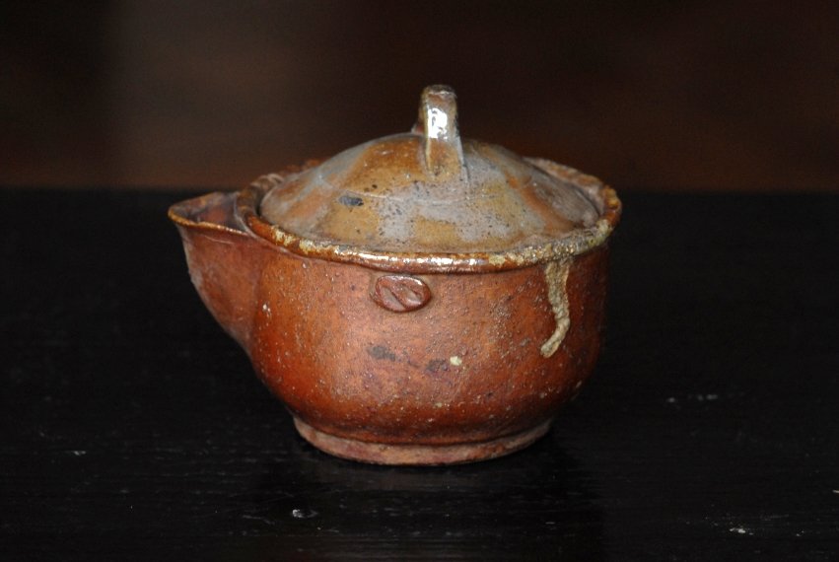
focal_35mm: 158
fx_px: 3676
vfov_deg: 8.7
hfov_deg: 13.0
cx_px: 420
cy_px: 281
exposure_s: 1/60
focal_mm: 105
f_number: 10
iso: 400
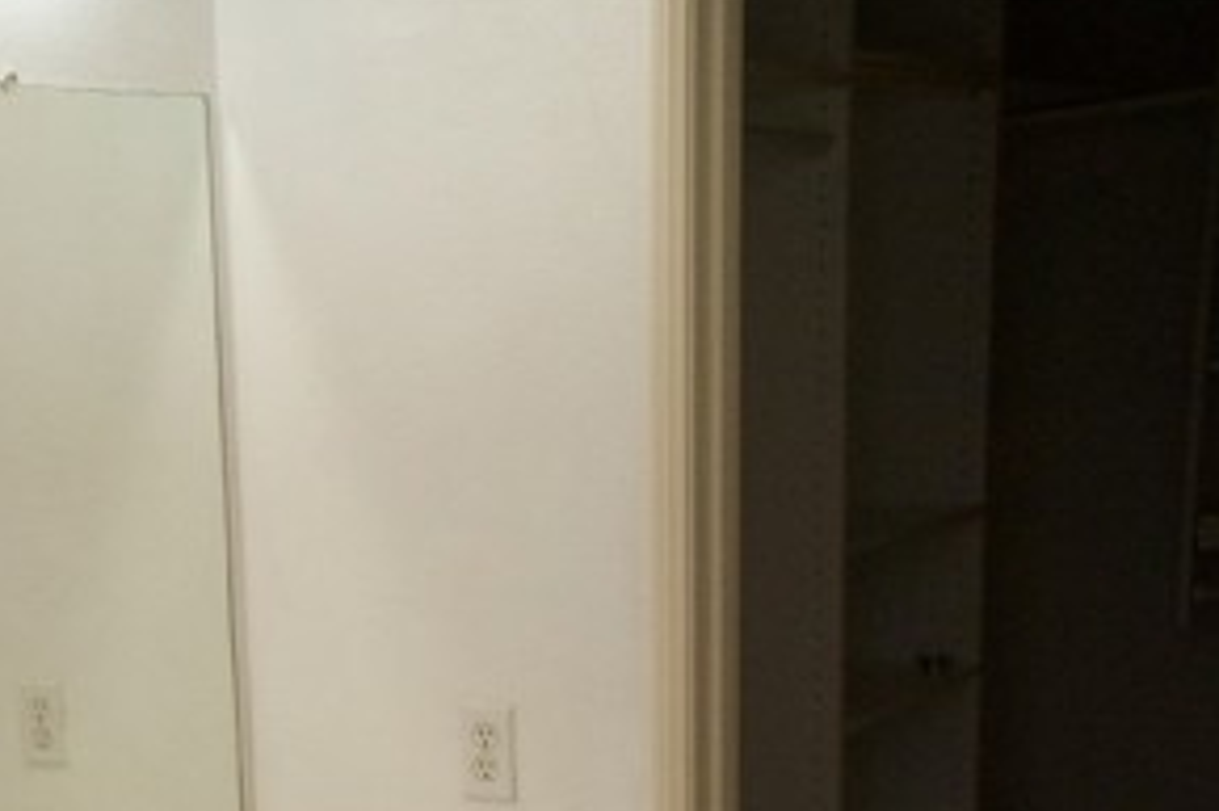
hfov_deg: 29.5
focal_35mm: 64
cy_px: 868
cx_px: 21
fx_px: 2166
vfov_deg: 20.3
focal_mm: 29
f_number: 5.6
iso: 6400
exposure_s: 1/2000
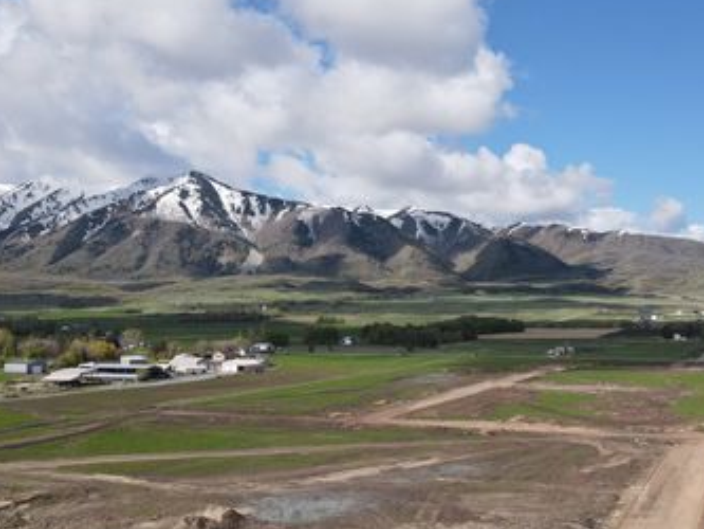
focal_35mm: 36
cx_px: 482
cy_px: 338
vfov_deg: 39.4
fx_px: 732
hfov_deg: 50.2
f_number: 2.8
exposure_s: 1/800
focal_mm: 4.5
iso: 100
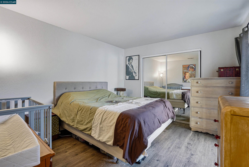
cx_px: 124
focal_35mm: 16
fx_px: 111
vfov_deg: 73.8
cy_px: 84
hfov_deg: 96.7
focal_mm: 16
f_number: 8
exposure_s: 1/50
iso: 250
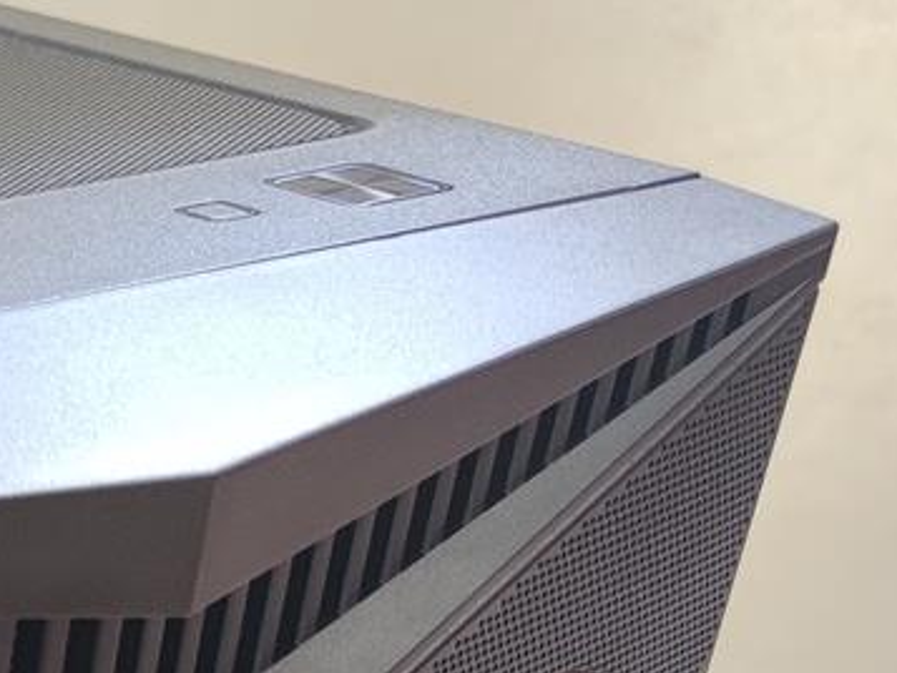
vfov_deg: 12.4
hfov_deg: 15.7
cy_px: 1370
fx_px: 2722
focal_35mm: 105
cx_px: -779
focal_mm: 6.78
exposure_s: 1/85
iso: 209
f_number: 1.85
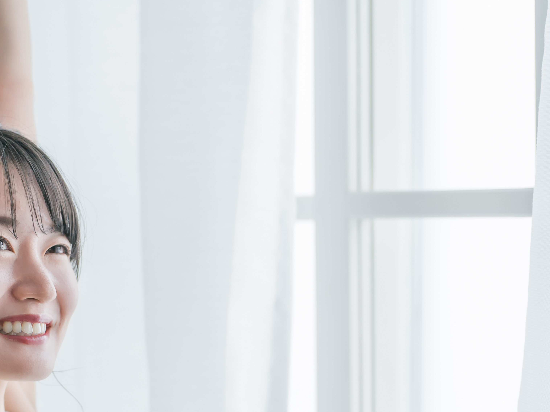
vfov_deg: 7.6
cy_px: 334
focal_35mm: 196
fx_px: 3114
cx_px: 135
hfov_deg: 10.1
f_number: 2.8
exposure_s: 1/200
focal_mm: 103
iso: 160
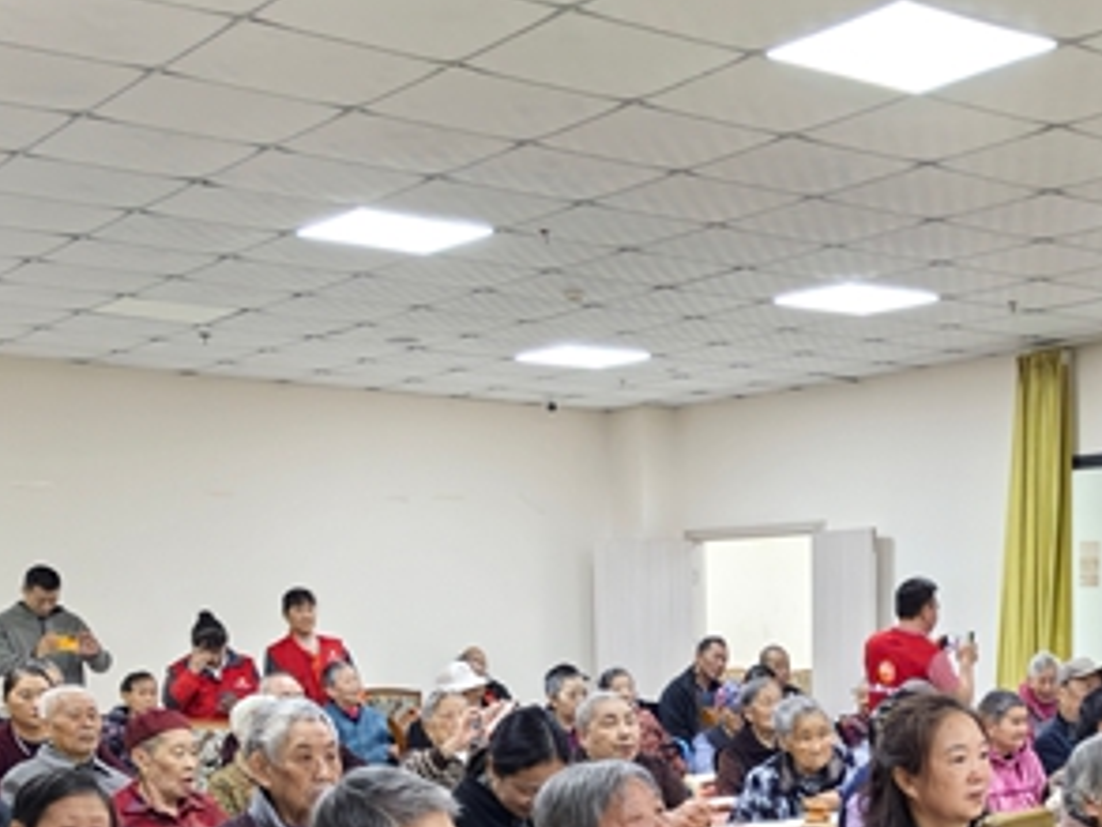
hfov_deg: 32.1
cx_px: 824
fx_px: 1879
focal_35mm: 59
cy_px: 865
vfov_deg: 23.6
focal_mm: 5.52
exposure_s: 1/100
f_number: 1.9
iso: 320
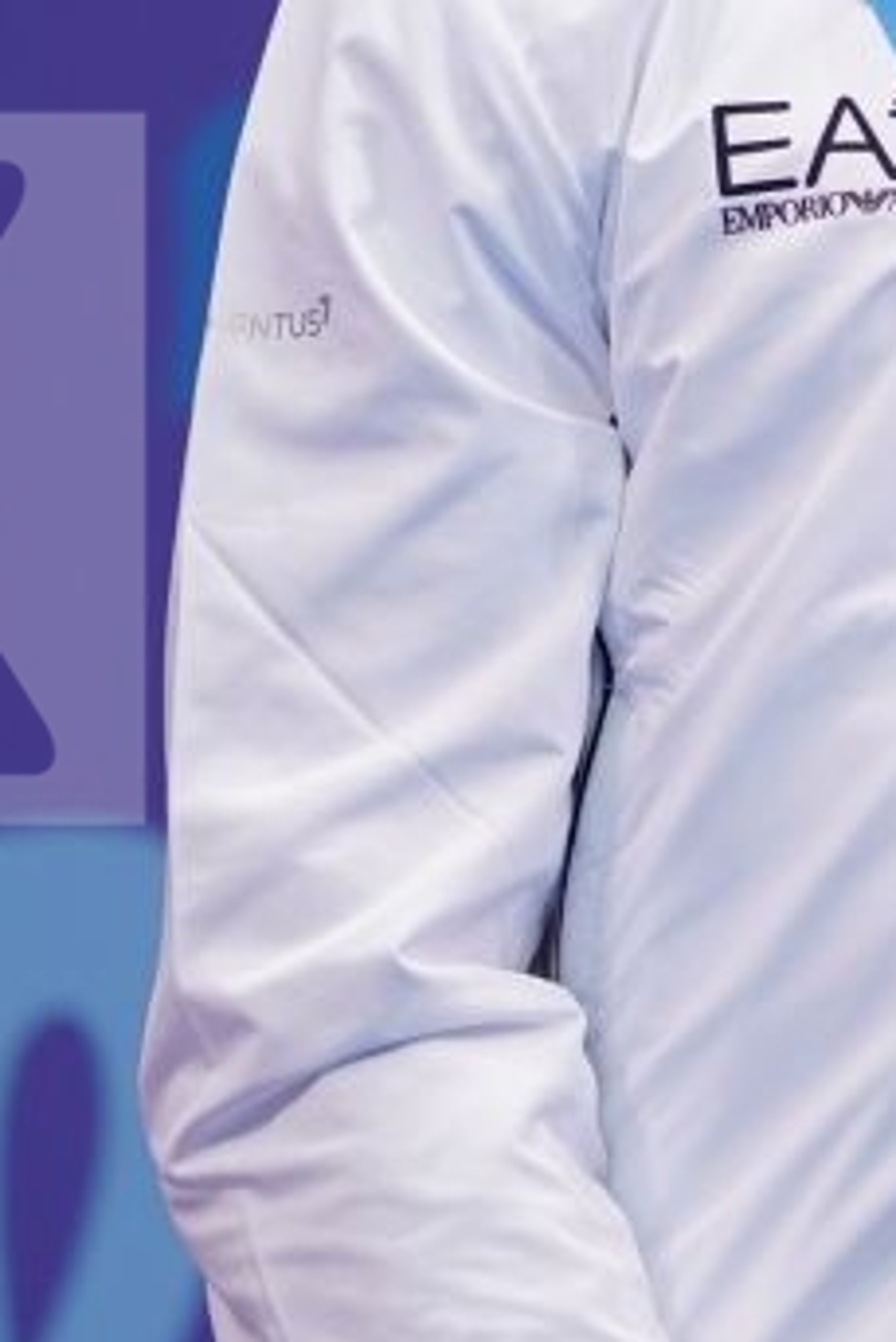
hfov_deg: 0.7
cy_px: 470
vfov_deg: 1.0
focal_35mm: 2098
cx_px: 1107
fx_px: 78240
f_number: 2.8
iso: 400
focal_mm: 400
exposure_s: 1/500
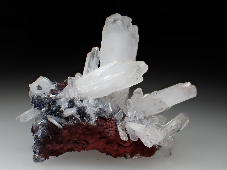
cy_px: 85
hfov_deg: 33.2
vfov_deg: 25.2
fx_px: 380
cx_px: 114
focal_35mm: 58
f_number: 5
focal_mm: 10.35
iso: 100
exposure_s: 1/250
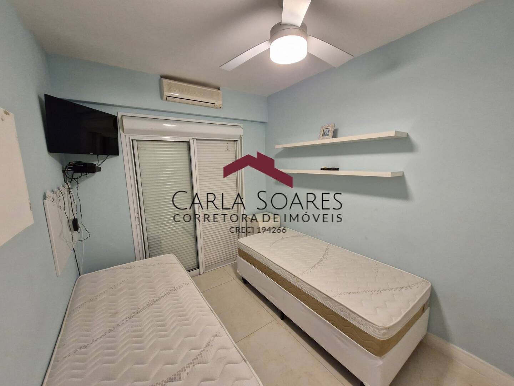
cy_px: 193
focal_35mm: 13
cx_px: 257
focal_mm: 1.74
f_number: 2.2
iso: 320
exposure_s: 1/40
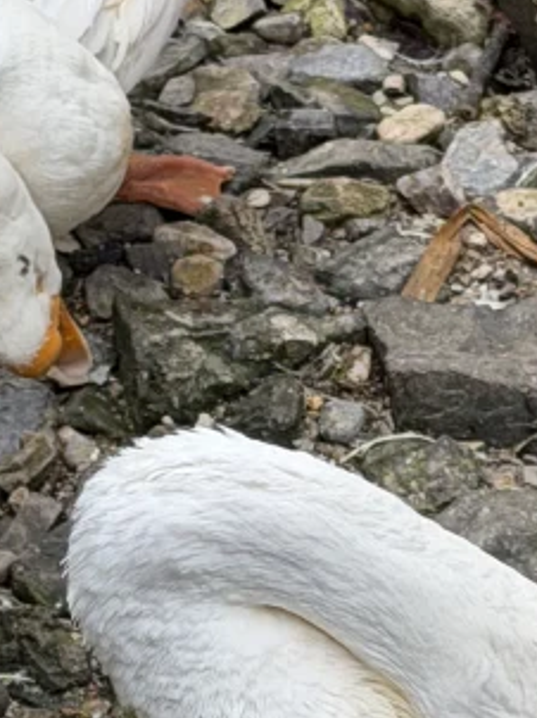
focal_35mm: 229
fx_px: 4743
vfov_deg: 8.6
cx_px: 297
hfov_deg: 6.5
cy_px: 606
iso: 64
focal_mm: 6.76
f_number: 1.78
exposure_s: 1/1242
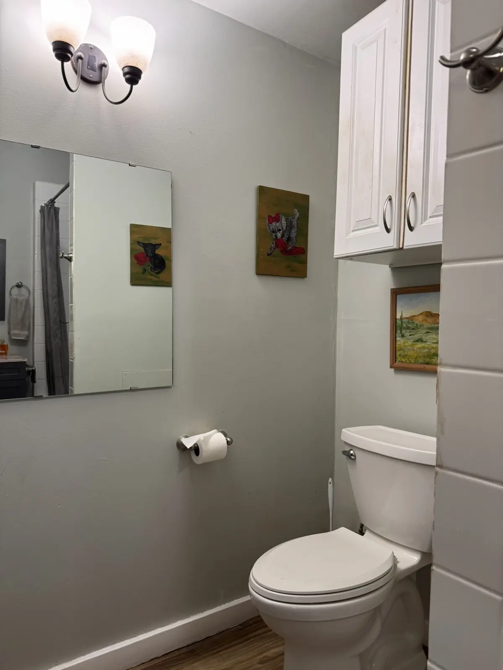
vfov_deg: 71.6
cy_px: 335
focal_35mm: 24
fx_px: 465
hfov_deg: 56.8
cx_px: 252
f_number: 1.78
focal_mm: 6.76
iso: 200
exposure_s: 1/118
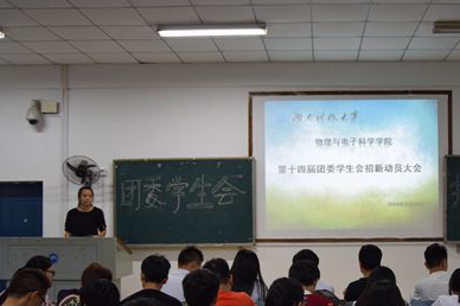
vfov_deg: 27.4
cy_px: 203
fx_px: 623
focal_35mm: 49
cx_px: 315
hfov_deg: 39.9
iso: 800
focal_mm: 21
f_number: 4
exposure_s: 1/60
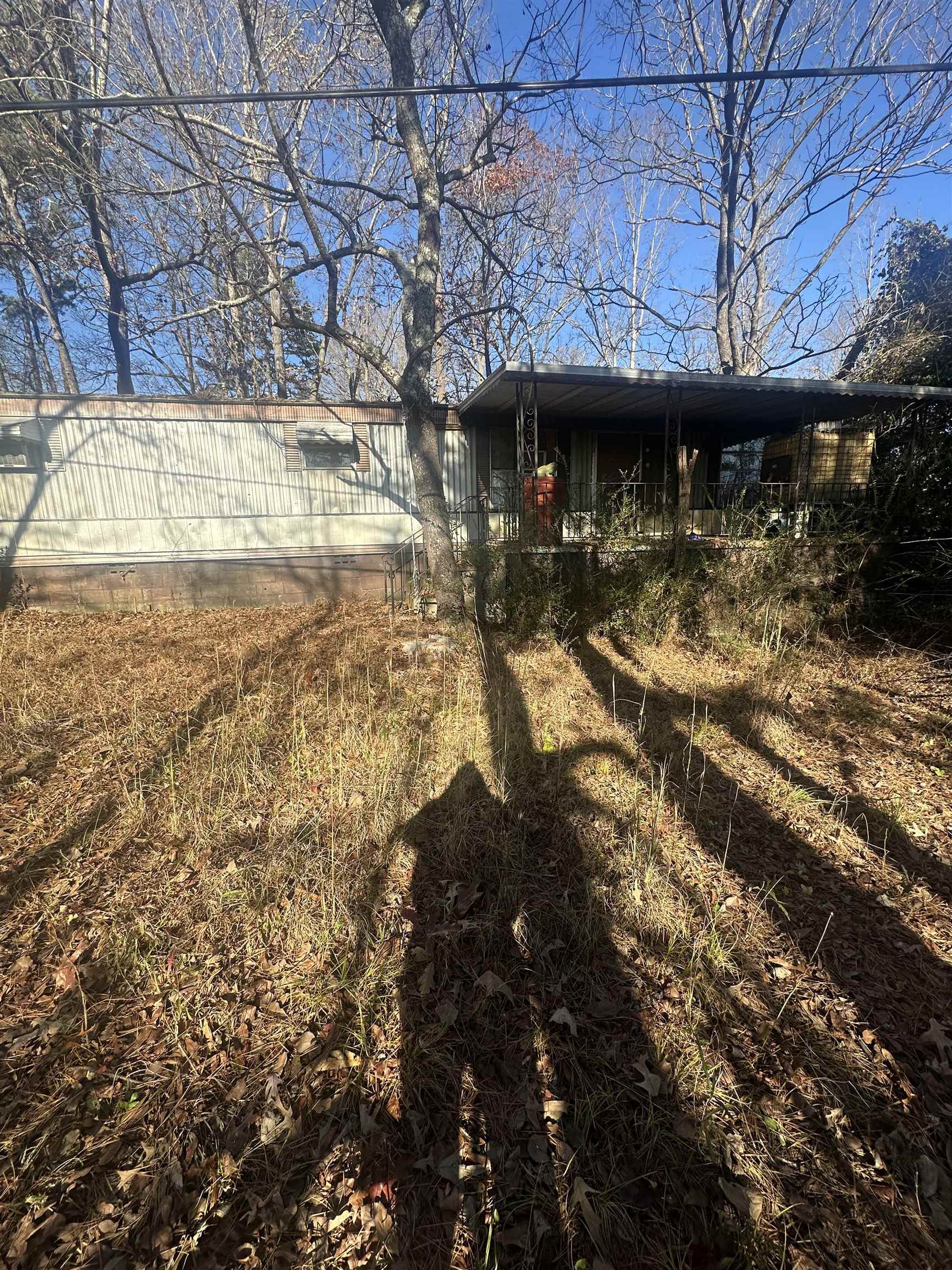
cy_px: 635
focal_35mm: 14
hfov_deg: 85.7
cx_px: 476
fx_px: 513
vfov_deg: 102.1
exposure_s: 1/716
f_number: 2.2
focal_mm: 2.22
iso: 40
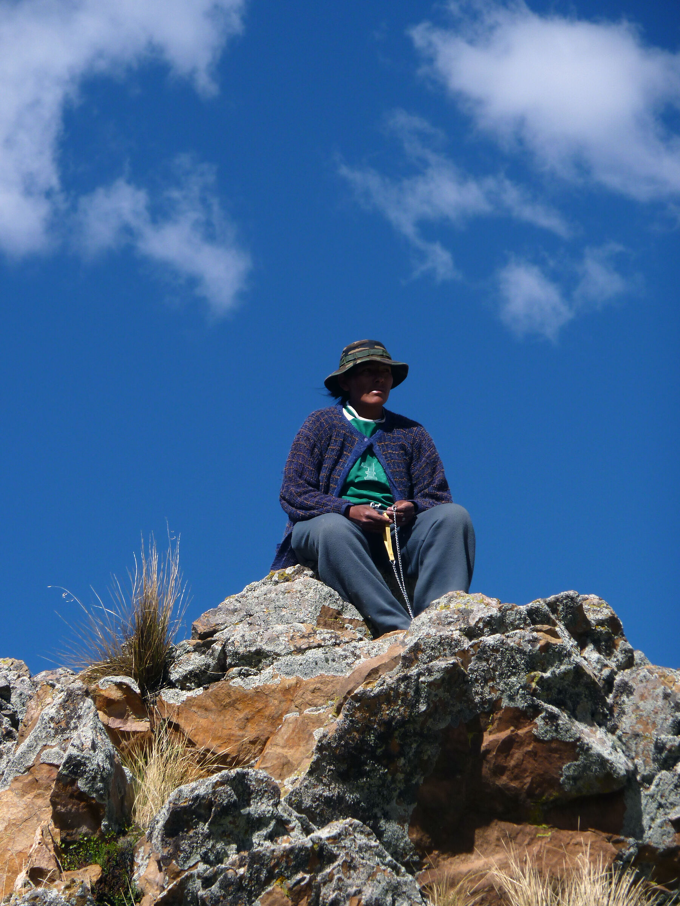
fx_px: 5134
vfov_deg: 10.1
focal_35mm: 196
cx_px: 340
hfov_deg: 7.6
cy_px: 453
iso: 80
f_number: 5.6
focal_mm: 32.1
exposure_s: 1/500
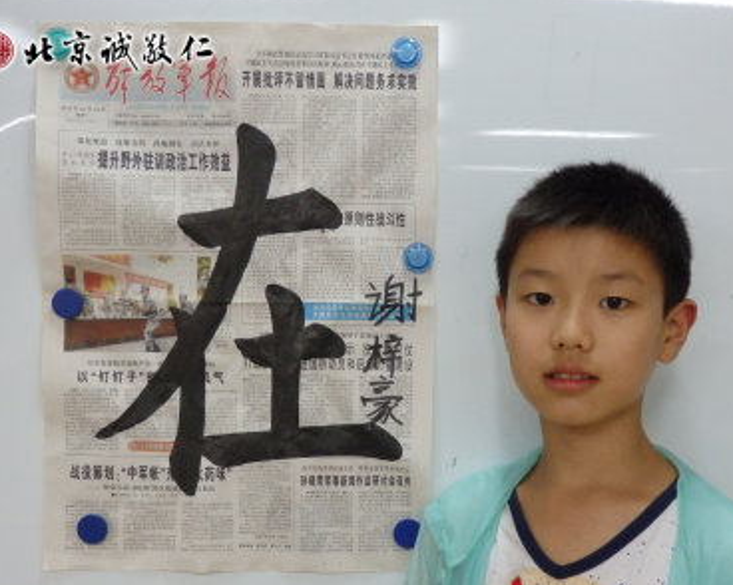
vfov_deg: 29.0
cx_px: 418
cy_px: 353
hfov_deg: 36.0
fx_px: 1127
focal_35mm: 52
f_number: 3.7
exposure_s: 1/80
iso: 800
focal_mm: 7.3
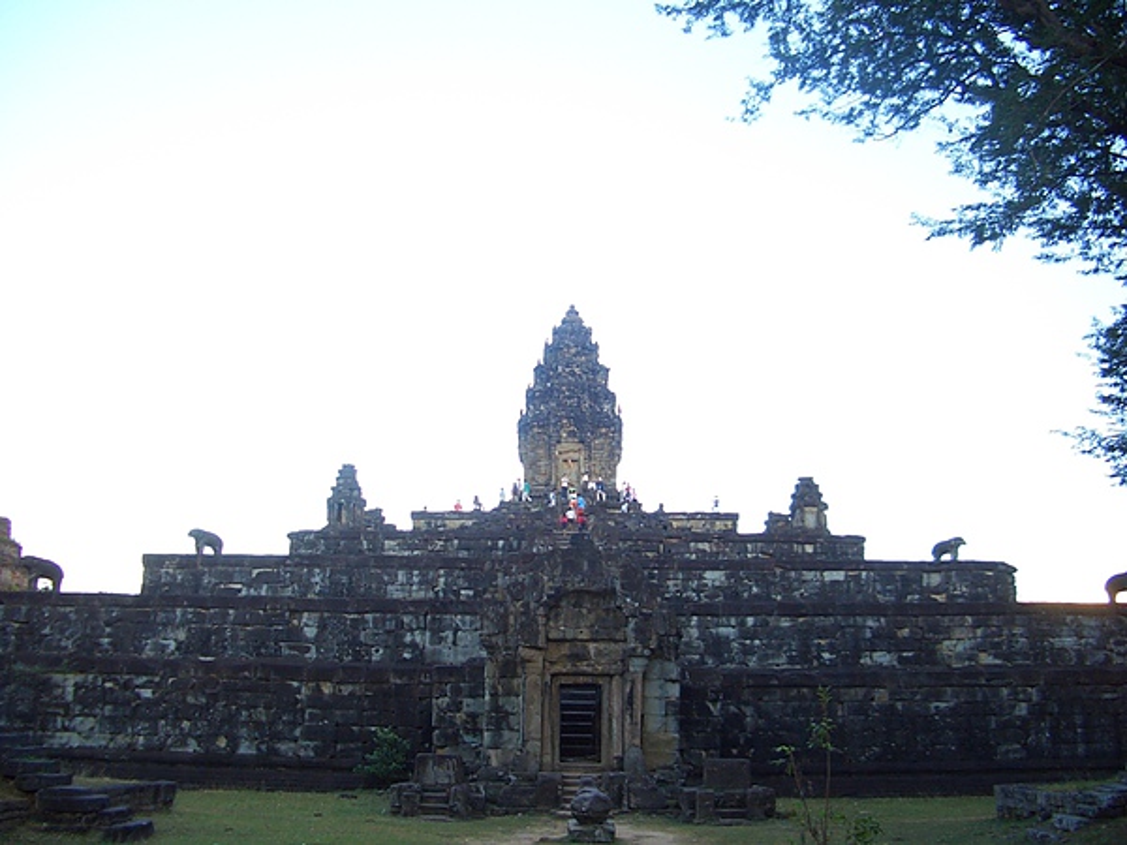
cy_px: 422
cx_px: 564
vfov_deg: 40.7
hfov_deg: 52.6
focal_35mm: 35
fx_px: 1140
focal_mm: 5.8
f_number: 2.6
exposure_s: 1/80
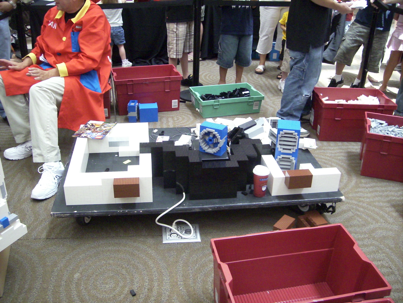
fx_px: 373
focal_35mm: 32
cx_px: 202
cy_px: 152
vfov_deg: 44.2
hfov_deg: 56.8
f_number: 2.9
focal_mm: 5.99
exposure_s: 1/88
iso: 400
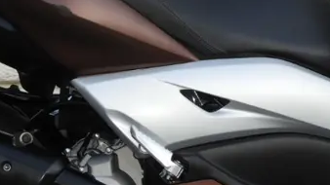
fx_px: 1522
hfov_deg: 12.3
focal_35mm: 174
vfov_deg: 6.9
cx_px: 296
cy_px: 2
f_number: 4
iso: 100
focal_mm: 8.1
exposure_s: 1/80
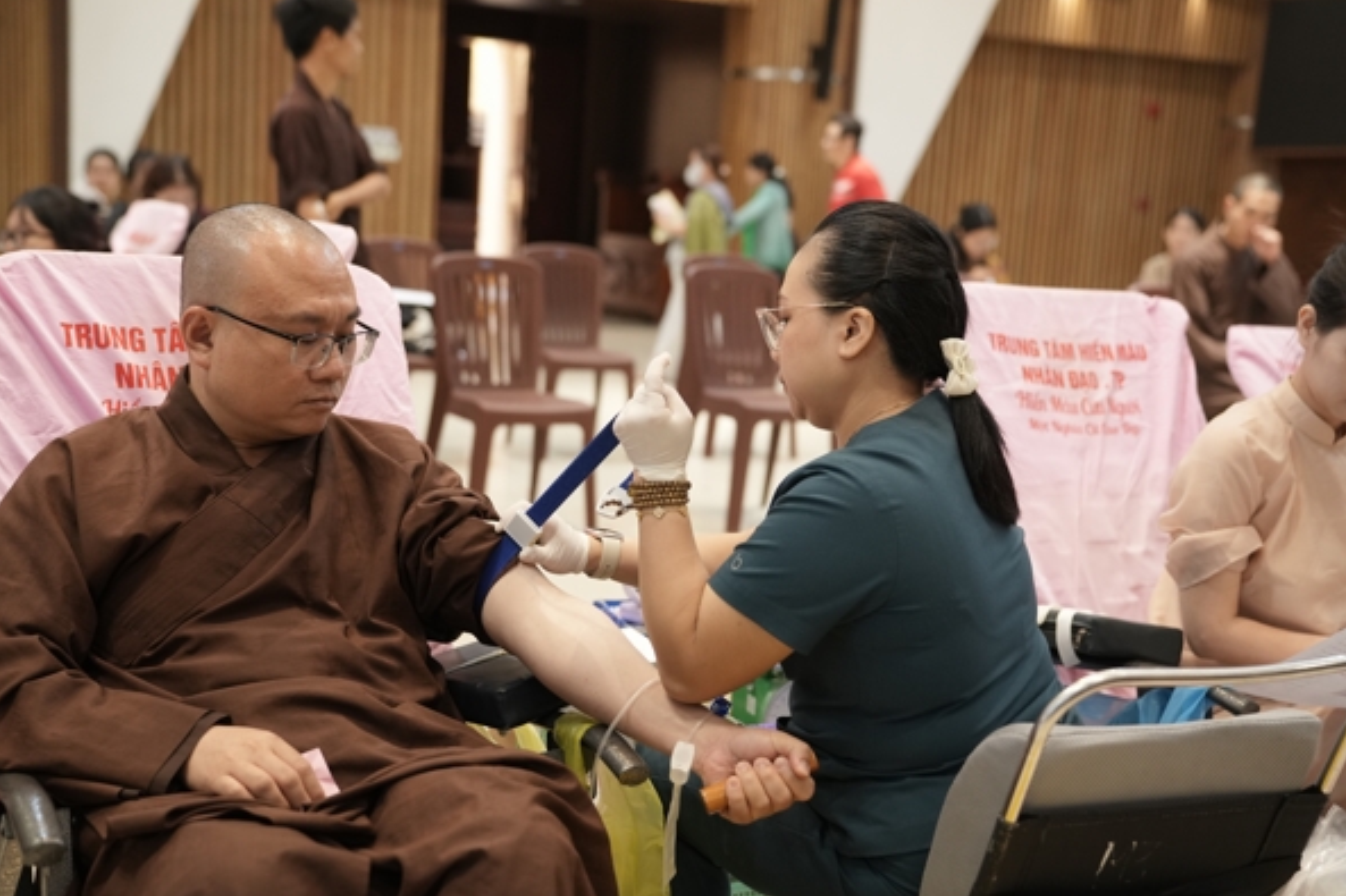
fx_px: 1719
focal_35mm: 46
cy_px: 462
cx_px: 663
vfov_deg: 29.2
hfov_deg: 42.8
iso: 2000
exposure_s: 1/160
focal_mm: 42
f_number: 2.5
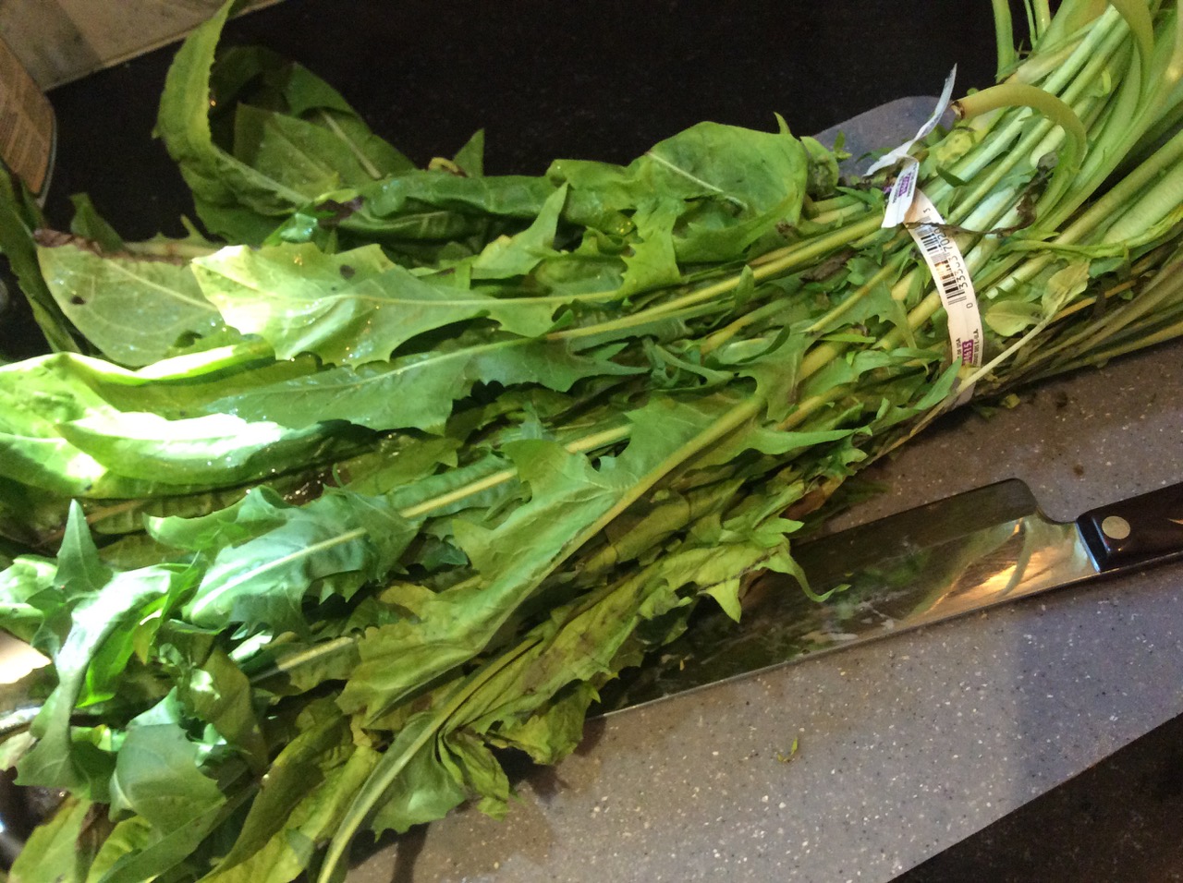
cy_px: 442
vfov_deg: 44.1
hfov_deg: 56.9
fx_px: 1092
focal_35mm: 32
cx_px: 592
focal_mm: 3.3
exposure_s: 1/24
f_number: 2.4
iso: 200
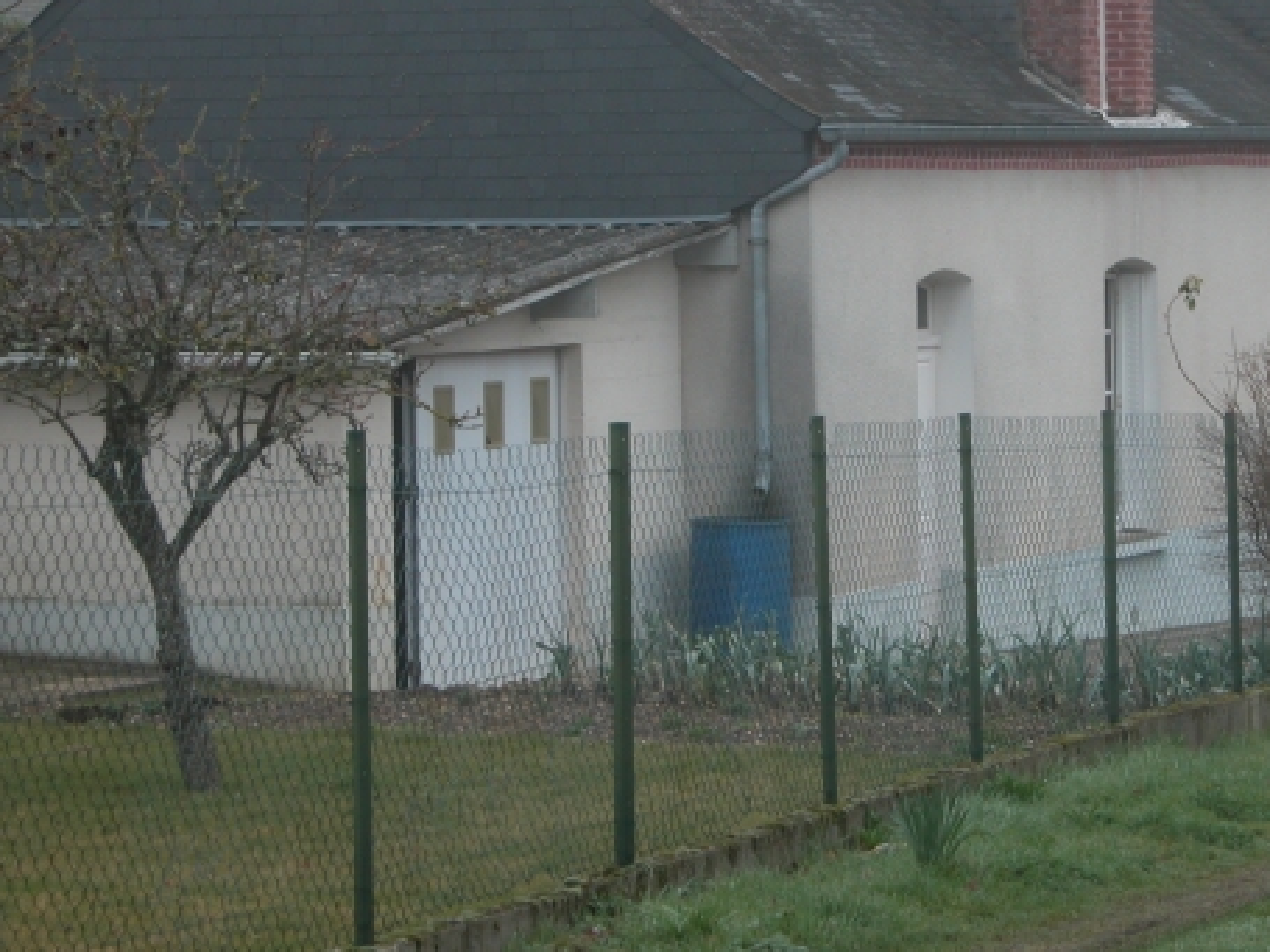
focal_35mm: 150
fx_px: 5502
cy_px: 265
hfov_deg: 13.1
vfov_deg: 9.9
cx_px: 846
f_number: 4.1
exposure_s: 1/253
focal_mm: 25.4
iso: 100
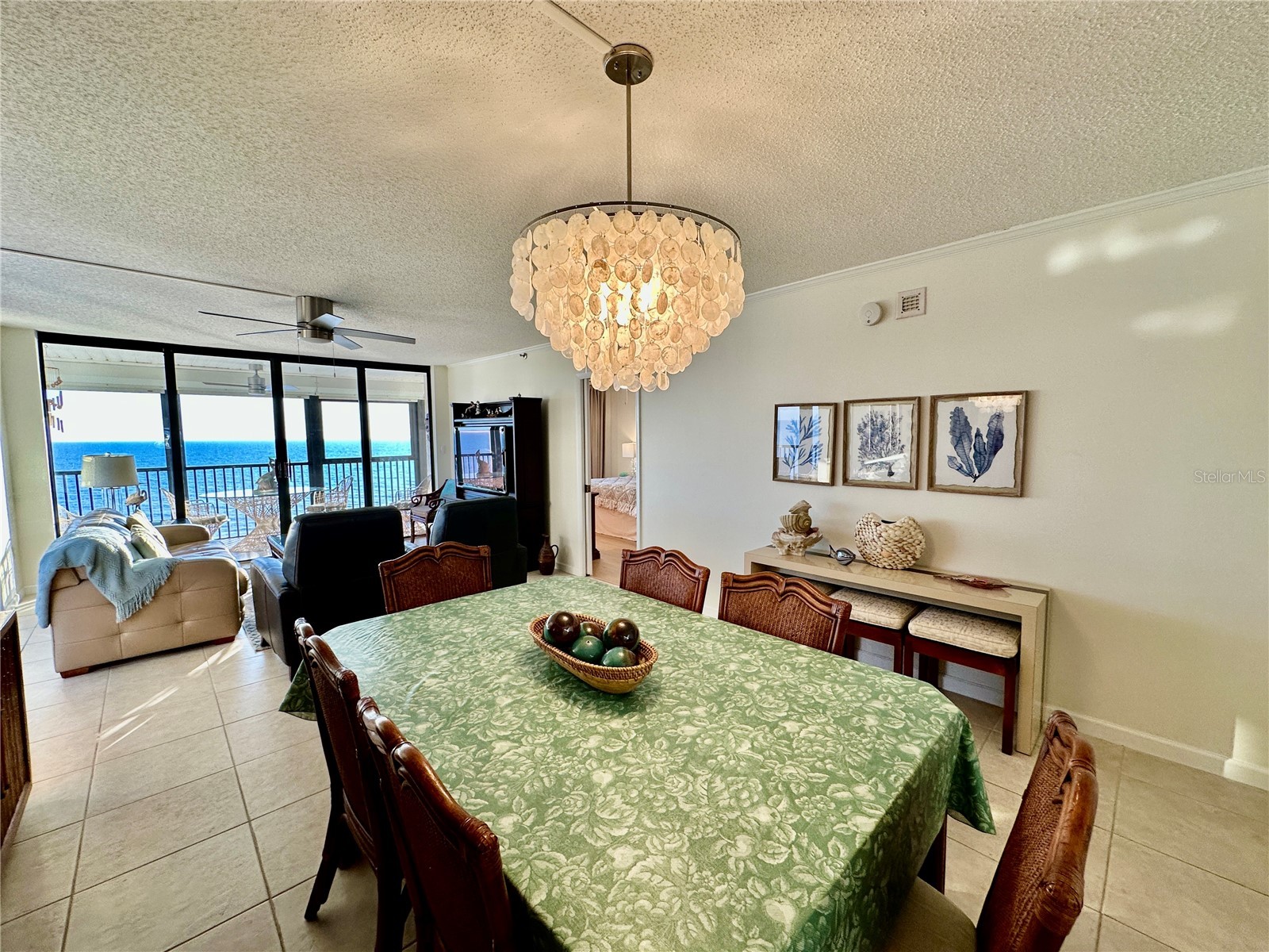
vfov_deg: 85.7
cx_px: 634
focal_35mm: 14
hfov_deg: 102.1
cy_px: 476
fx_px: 513
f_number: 2.2
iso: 80
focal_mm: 2.22
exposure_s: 1/120
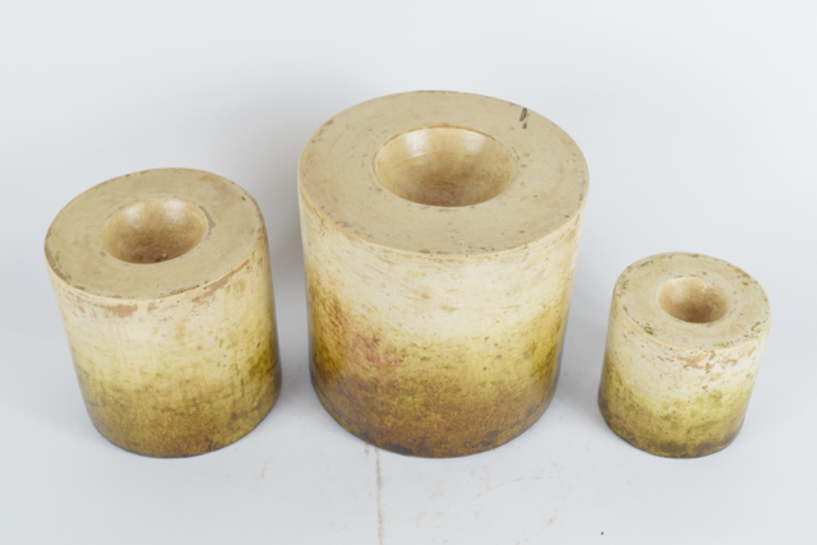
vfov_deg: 25.8
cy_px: 272
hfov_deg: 37.8
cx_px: 408
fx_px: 1192
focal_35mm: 52
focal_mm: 35
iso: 800
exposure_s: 1/125
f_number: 9
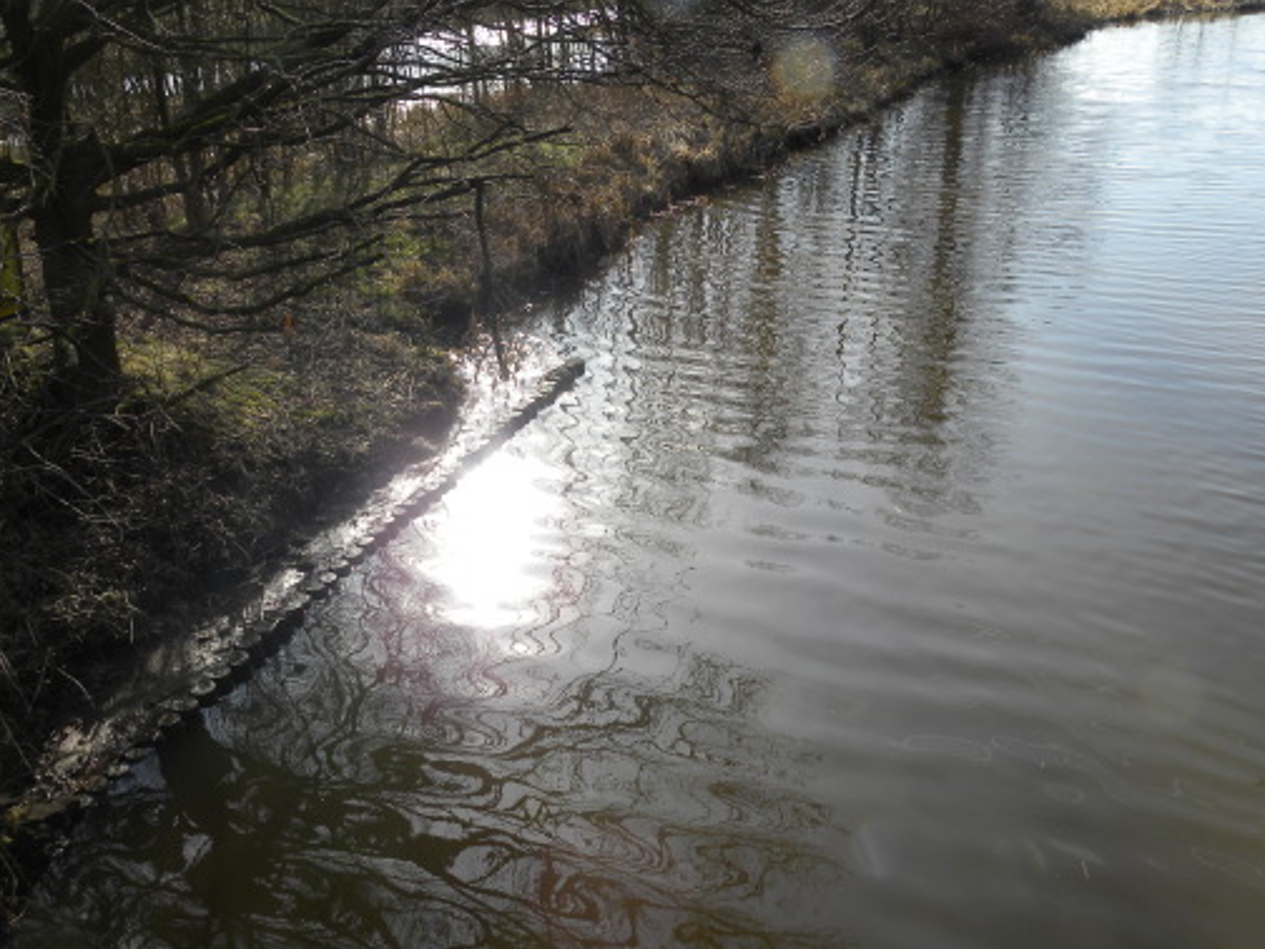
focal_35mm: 33
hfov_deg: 55.2
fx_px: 1206
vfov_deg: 42.9
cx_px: 550
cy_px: 452
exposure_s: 1/214
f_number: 5
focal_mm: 4.6
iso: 64
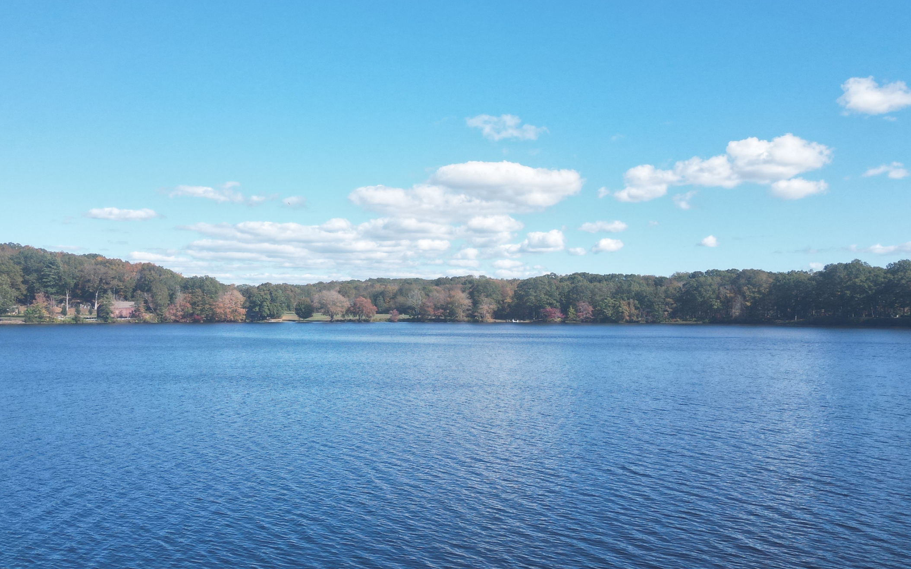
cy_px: 289
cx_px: 394
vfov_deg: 34.4
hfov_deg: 52.6
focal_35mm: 37
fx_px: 919
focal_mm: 6.72
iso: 130
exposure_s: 1/2000
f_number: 1.7
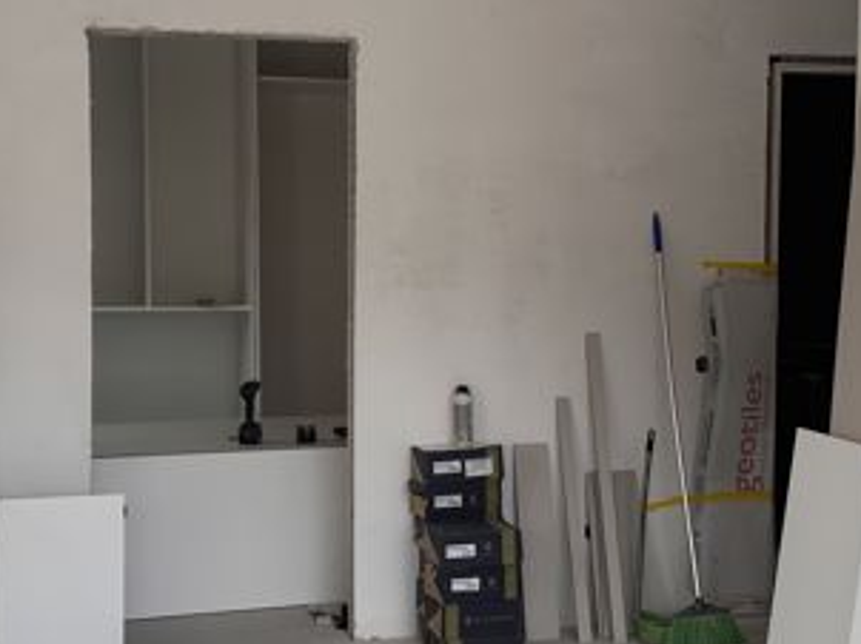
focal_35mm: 56
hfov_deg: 34.4
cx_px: 446
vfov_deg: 26.1
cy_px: 313
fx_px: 1392
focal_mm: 6.86
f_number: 1.78
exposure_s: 1/401
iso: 80
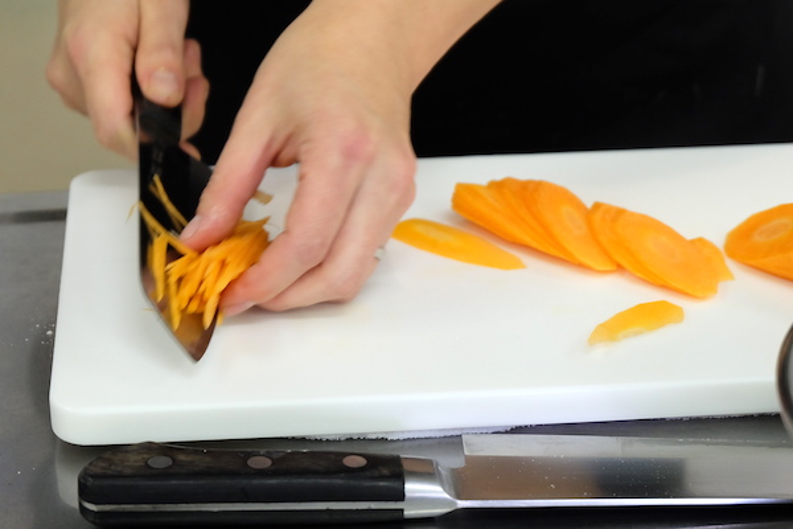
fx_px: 1652
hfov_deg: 27.0
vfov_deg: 18.2
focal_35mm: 75
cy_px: 264
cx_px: 396
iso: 1250
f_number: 5.6
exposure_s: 1/60
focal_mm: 50
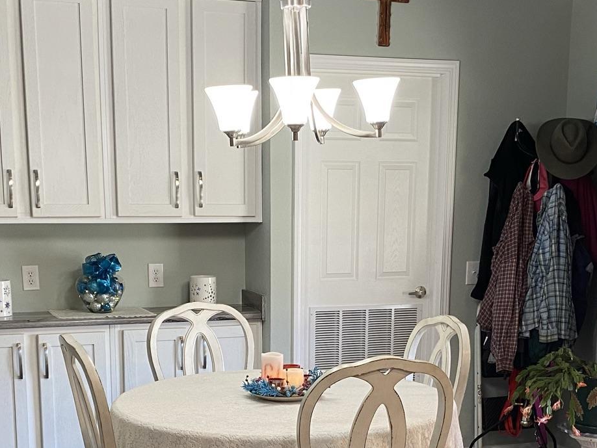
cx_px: 280
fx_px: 1001
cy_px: 402
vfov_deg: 24.5
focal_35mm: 58
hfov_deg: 33.2
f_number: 1.8
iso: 125
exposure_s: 1/60
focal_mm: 4.25
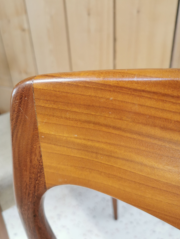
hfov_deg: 49.7
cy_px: 122
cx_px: 90
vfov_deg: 63.4
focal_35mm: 28
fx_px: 194
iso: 100
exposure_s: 1/100
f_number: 1.8
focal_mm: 5.58
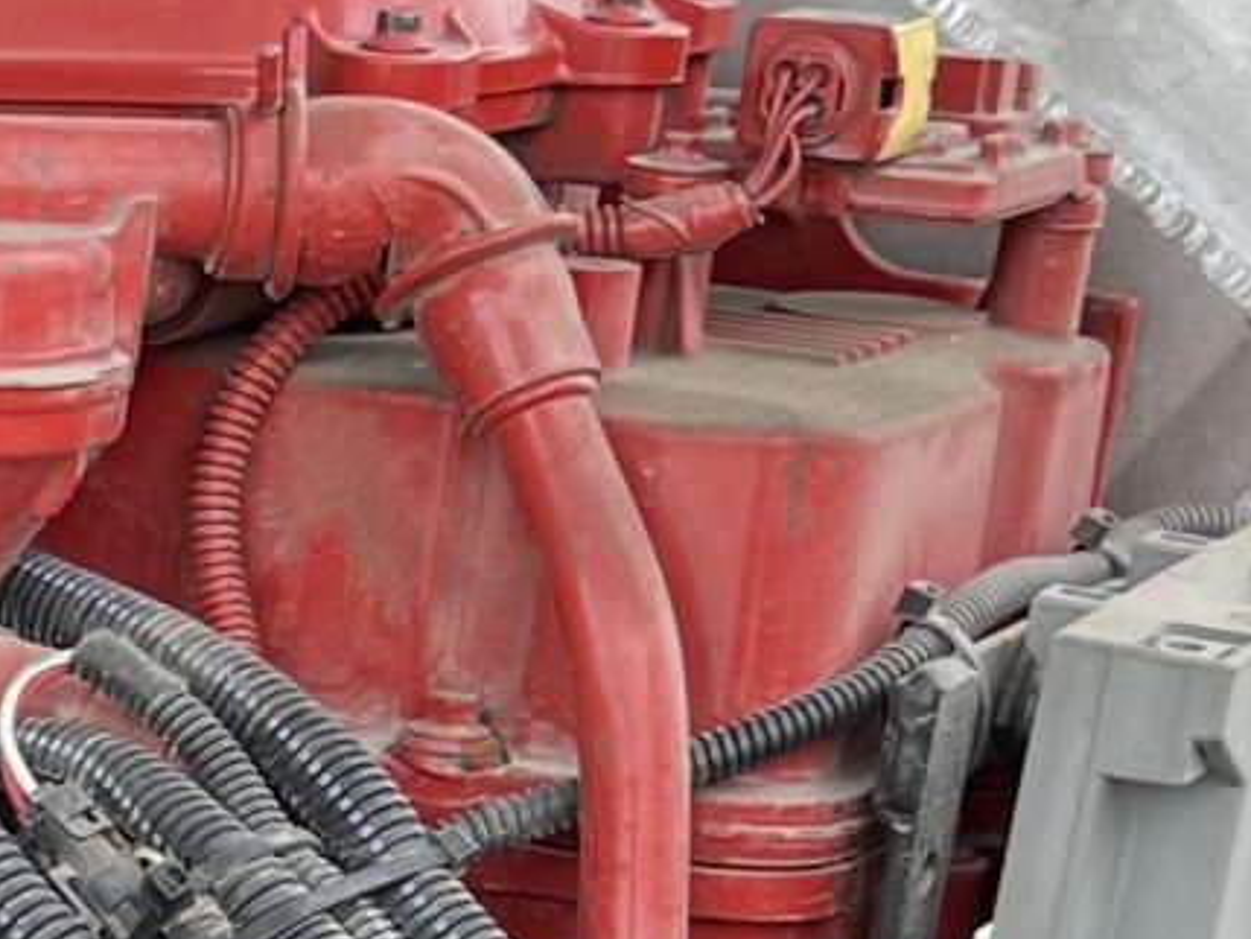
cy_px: 1627
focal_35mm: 155
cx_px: -1172
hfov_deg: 11.6
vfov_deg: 9.2
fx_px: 5603
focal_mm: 5.1
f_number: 1.6
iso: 32
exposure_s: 1/165
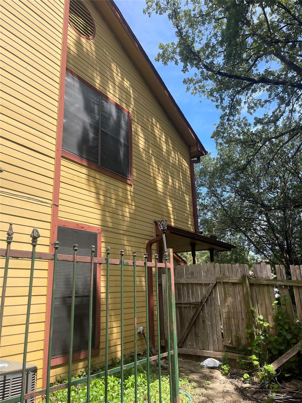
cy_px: 202
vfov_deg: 69.4
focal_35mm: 25
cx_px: 151
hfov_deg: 54.9
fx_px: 291
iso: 32
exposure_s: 1/1475
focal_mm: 5.1
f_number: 1.6
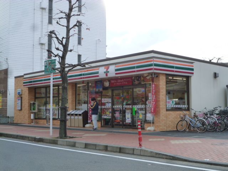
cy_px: 86
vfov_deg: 27.5
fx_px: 349
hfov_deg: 36.2
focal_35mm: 53
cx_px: 114
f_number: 4.2
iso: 125
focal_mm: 9.5
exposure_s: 1/125
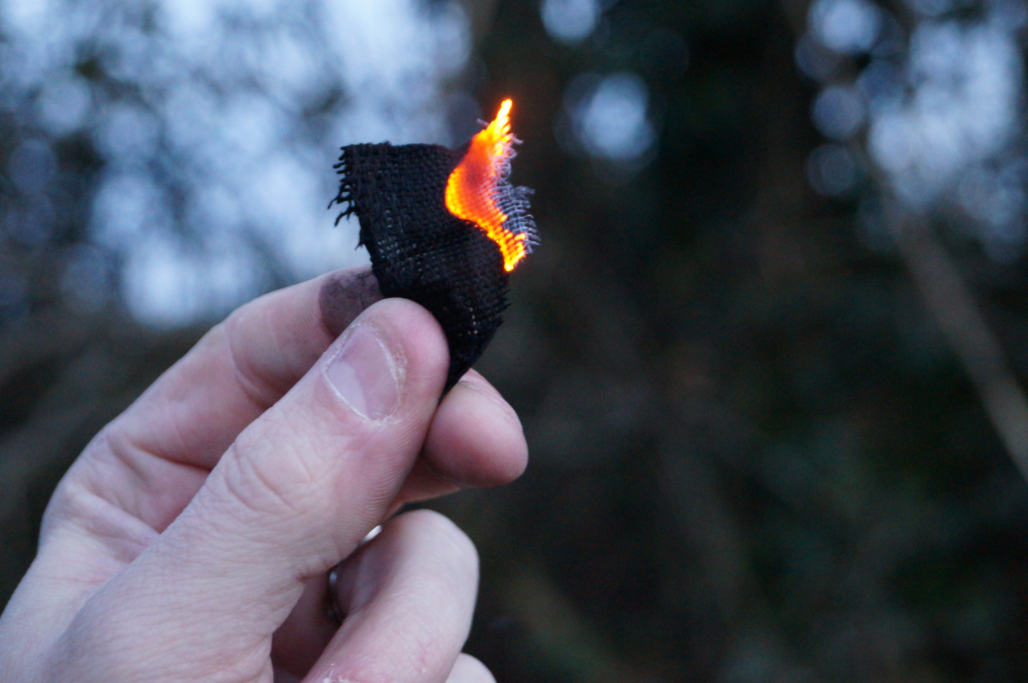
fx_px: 2139
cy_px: 342
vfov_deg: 18.1
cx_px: 514
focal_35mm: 75
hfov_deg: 27.0
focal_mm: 50
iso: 3200
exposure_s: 1/50
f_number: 5.6
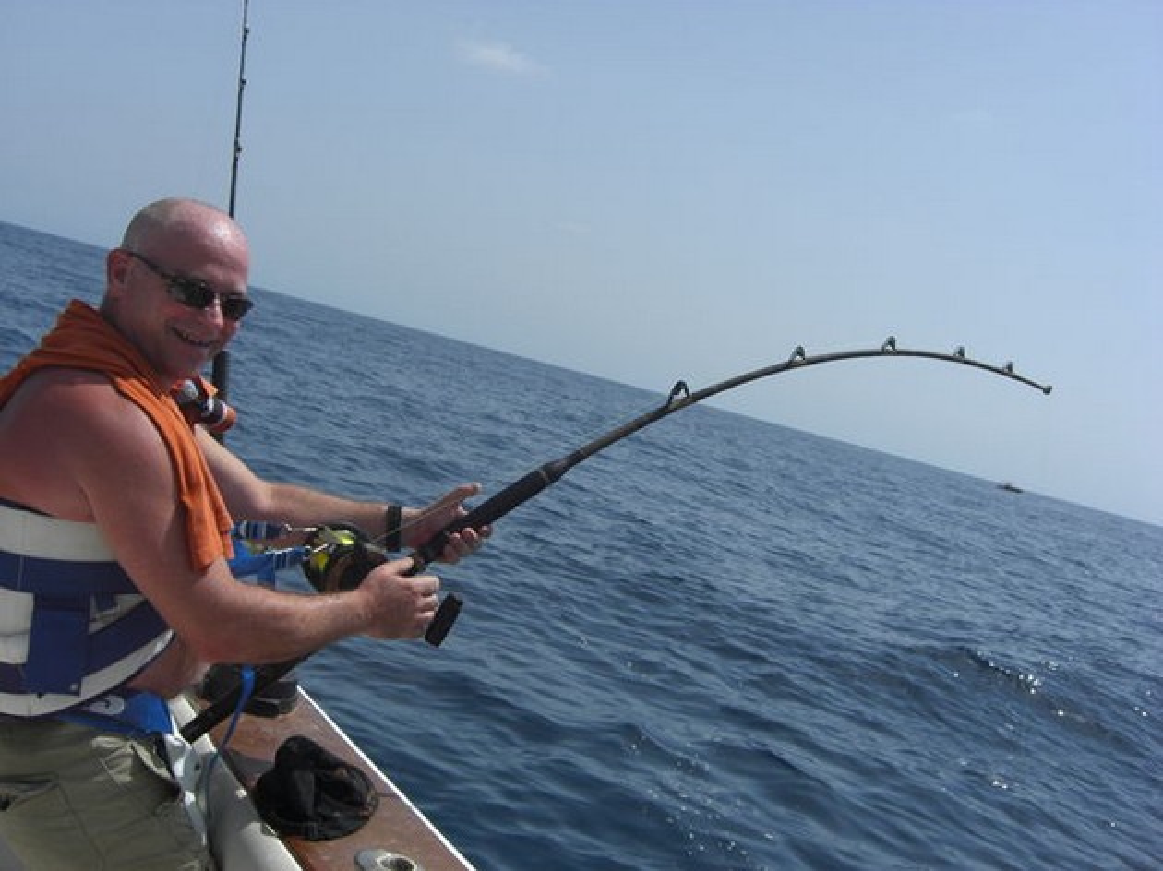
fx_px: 1276
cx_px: 582
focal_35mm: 38
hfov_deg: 49.0
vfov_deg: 37.7
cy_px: 436
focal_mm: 7.9
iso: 80
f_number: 8
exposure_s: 1/320
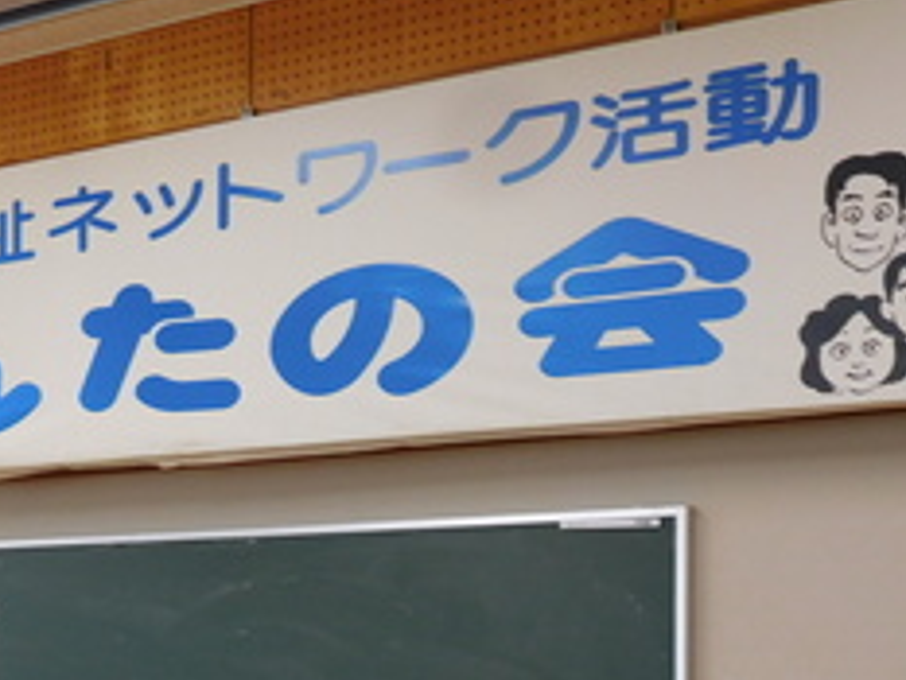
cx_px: 226
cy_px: 579
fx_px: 1885
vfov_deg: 20.2
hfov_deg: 26.7
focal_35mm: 72
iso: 160
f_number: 3.8
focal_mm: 6.2
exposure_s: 1/30
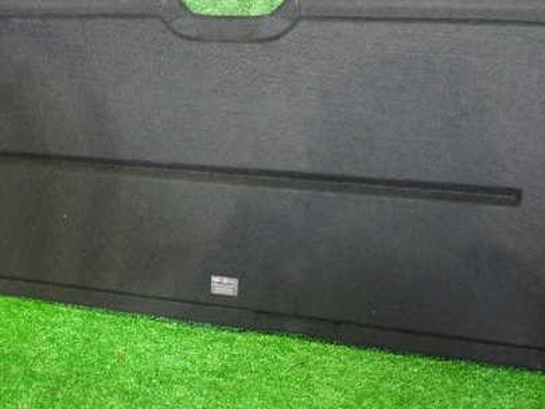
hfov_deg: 50.1
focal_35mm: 37
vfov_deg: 38.6
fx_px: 583
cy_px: 174
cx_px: 275
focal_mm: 4.5
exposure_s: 1/25
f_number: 2
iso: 800
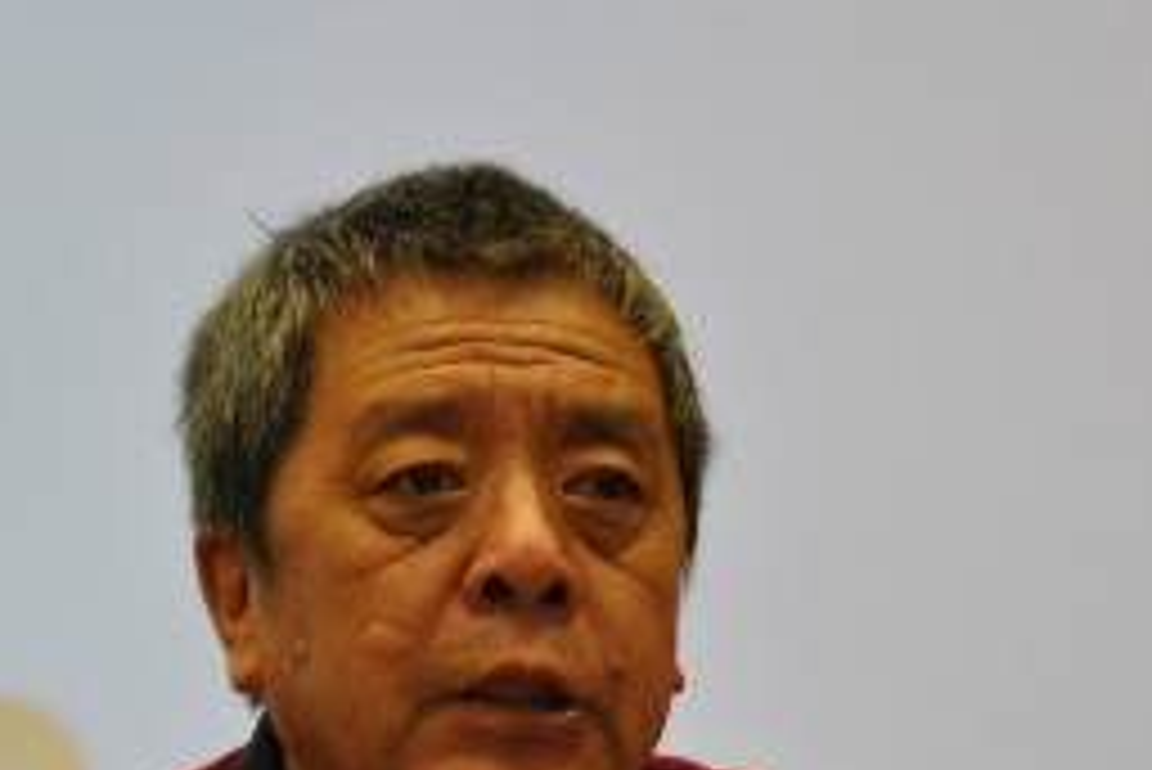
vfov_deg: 4.9
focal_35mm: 278
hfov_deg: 7.4
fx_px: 8900
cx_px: 648
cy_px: 738
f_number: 5.3
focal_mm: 95
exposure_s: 1/40
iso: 800
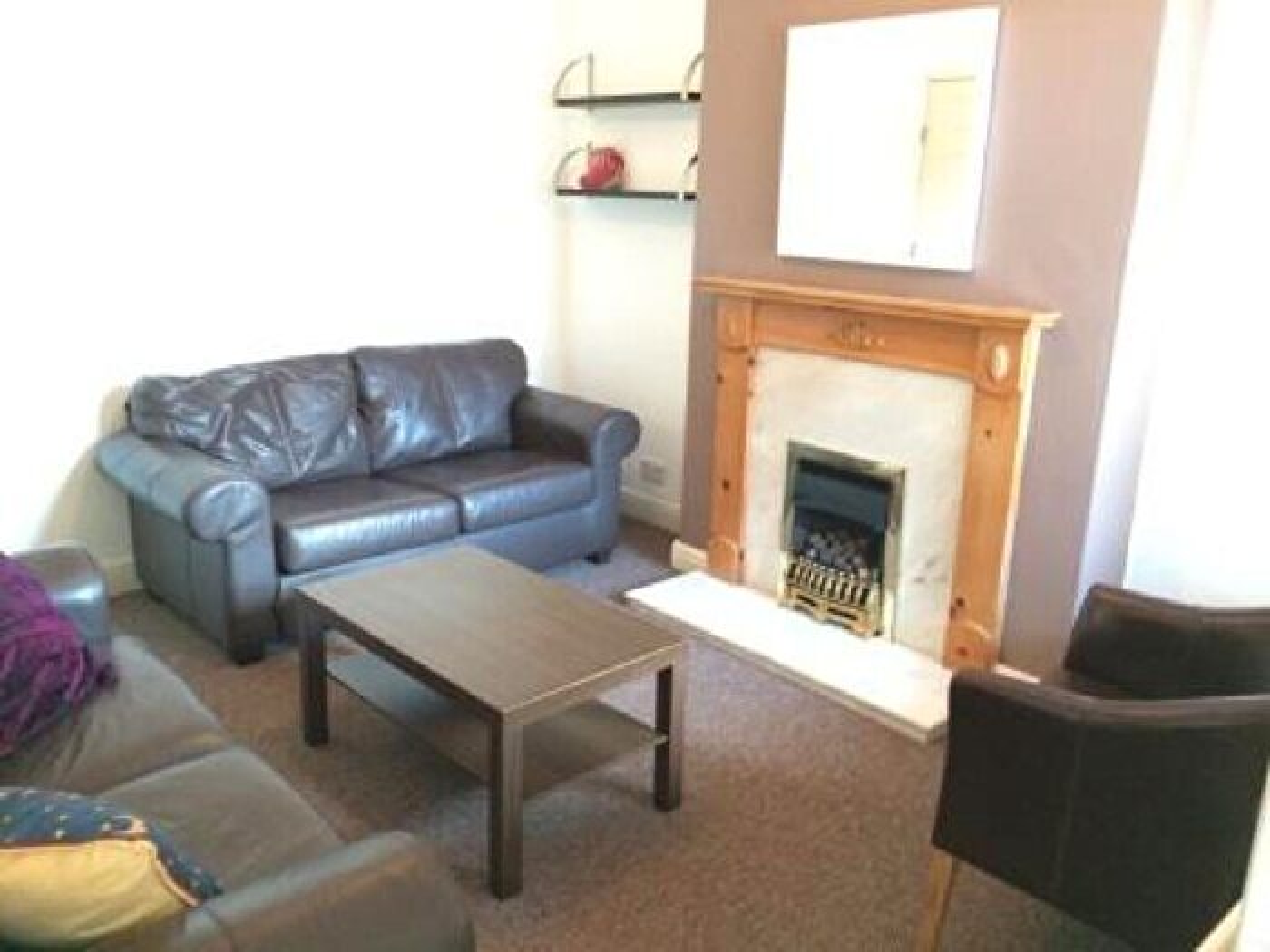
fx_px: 1101
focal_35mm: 30
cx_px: 635
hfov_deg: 60.0
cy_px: 476
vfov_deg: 46.8
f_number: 2.2
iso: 400
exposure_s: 1/15
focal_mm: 4.12
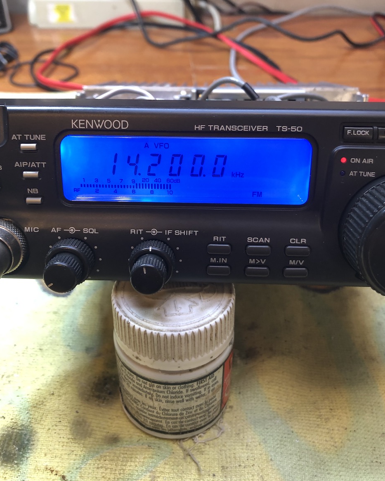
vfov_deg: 58.7
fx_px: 427
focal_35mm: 30
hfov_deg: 48.5
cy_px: 224
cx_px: 189
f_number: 1.8
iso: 40
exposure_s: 1/20
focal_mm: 3.99
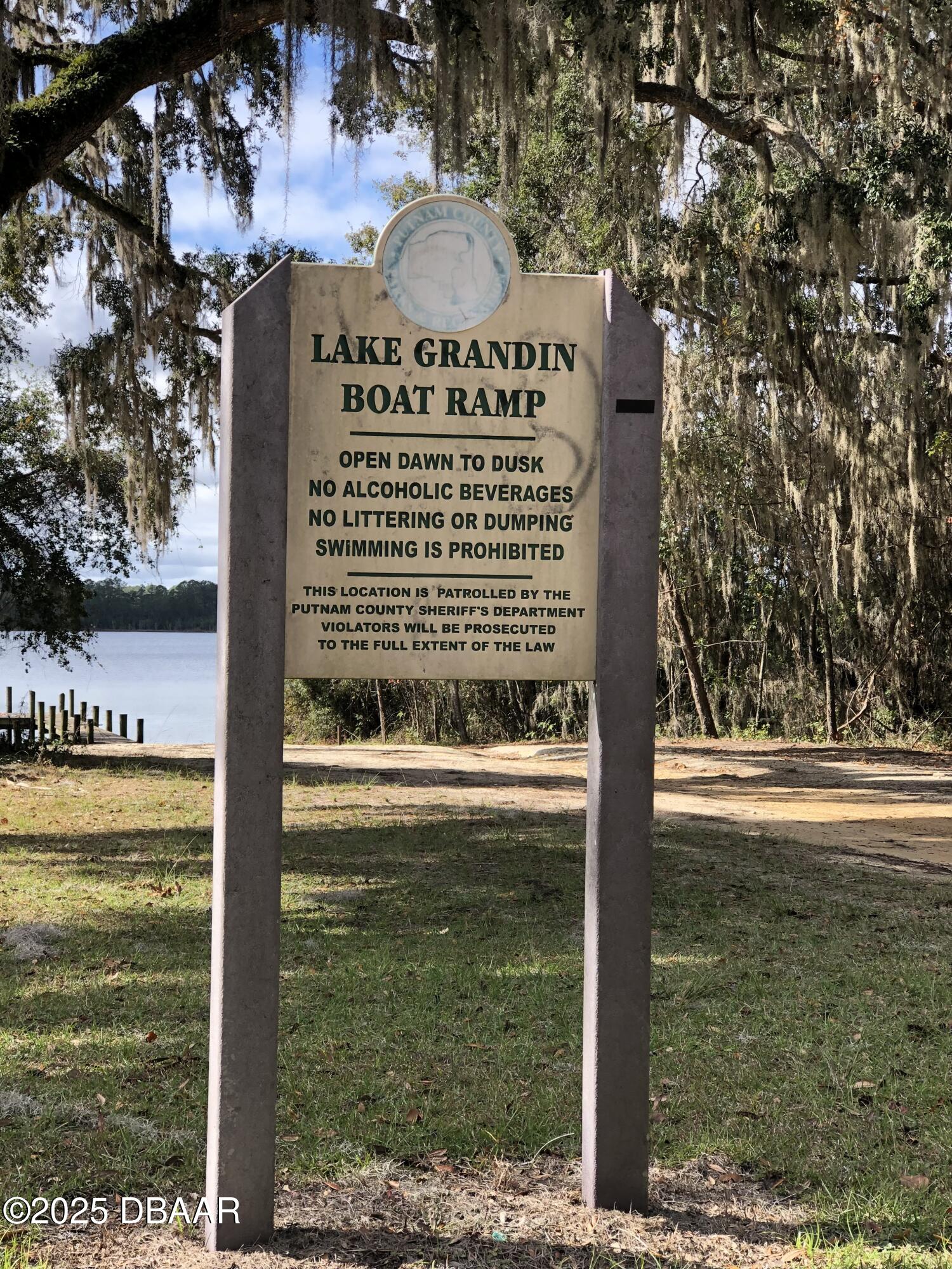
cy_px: 634
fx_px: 2090
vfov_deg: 33.8
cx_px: 476
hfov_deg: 25.7
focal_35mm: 57
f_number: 2.8
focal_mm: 6.6
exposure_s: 1/182
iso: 20
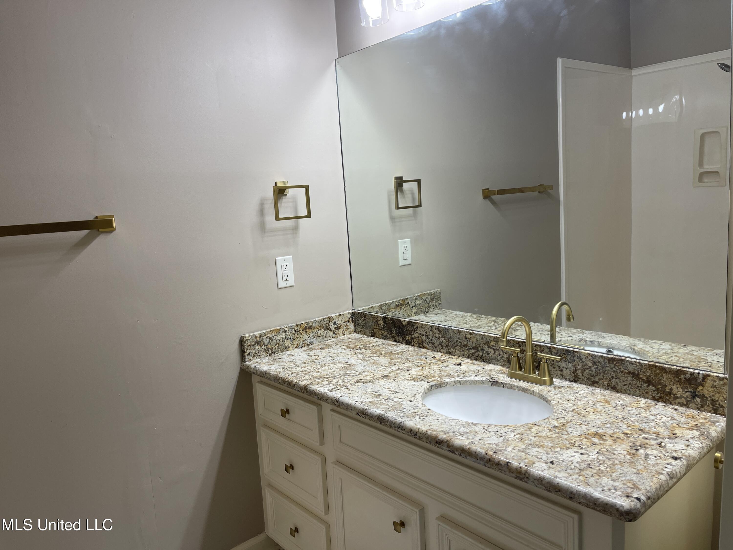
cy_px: 275
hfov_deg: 69.4
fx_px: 529
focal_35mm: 25
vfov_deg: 54.9
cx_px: 366
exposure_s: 1/120
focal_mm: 5.1
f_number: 1.6
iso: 64
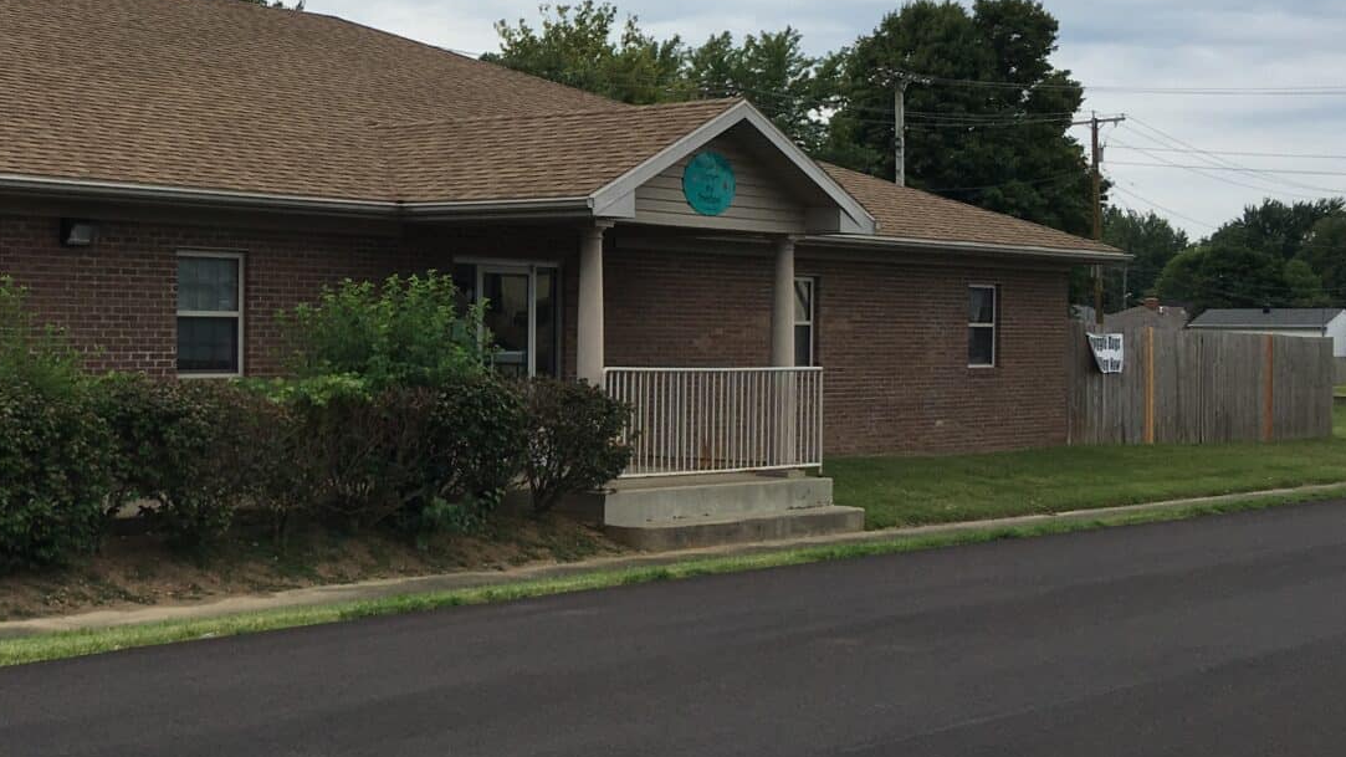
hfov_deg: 33.4
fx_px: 2141
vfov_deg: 20.0
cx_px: 184
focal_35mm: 60
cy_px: 351
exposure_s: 1/1672
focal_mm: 4.15
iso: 25
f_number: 2.2
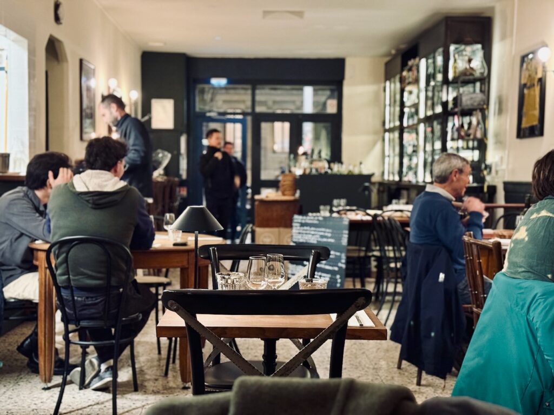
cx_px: 277
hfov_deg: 39.7
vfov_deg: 30.3
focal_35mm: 48
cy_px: 208
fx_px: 768
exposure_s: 1/26
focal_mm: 6.76
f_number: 1.78
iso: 800
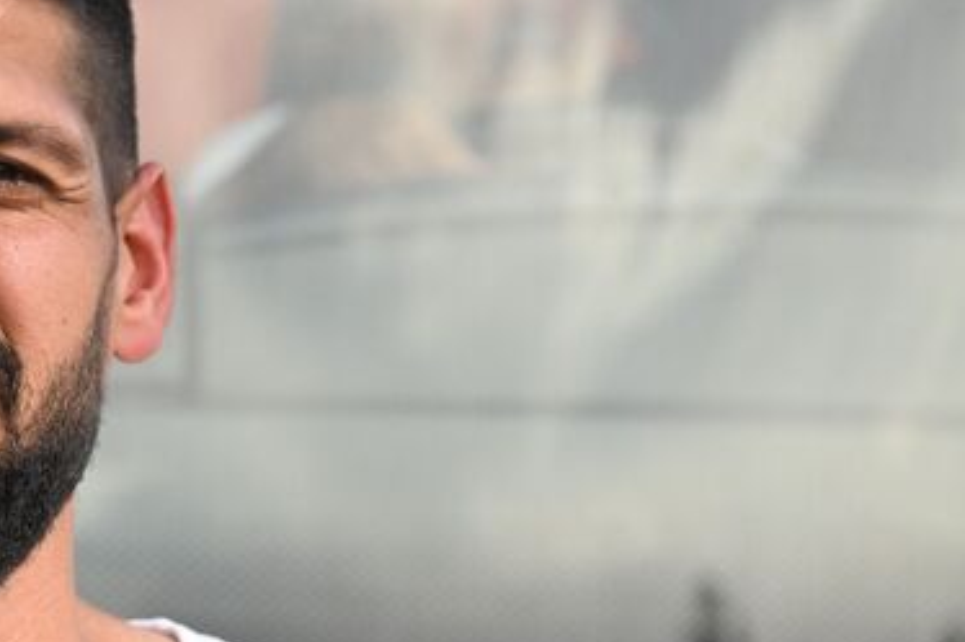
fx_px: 4126
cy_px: 808
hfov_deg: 12.9
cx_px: -250
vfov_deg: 8.8
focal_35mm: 154
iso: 2000
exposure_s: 1/10000
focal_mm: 45
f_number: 3.5
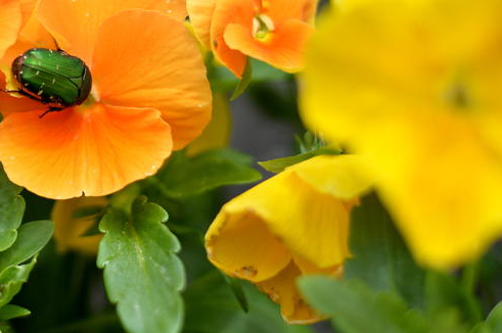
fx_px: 1685
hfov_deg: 16.7
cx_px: 46
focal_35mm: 121
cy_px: 37
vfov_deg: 11.2
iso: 100
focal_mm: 58
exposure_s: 1/1000
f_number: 2.8
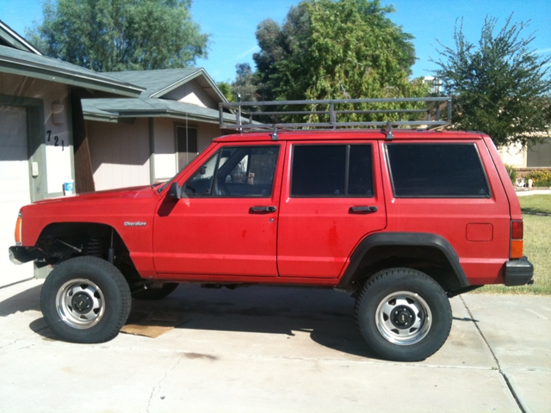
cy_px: 206
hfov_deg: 52.6
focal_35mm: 35
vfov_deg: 40.7
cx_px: 276
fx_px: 557
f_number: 2.8
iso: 64
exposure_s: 1/823
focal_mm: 3.85
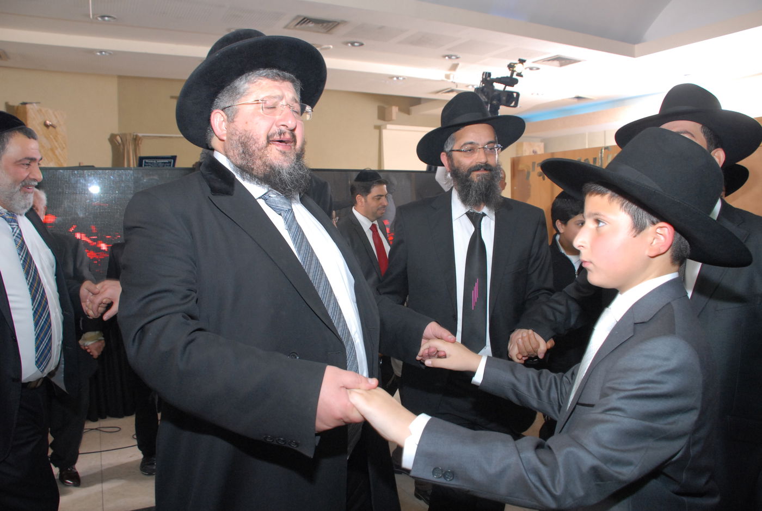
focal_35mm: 27
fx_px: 573
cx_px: 381
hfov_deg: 67.3
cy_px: 256
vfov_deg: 48.1
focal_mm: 18
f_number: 5.6
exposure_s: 1/100
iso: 640
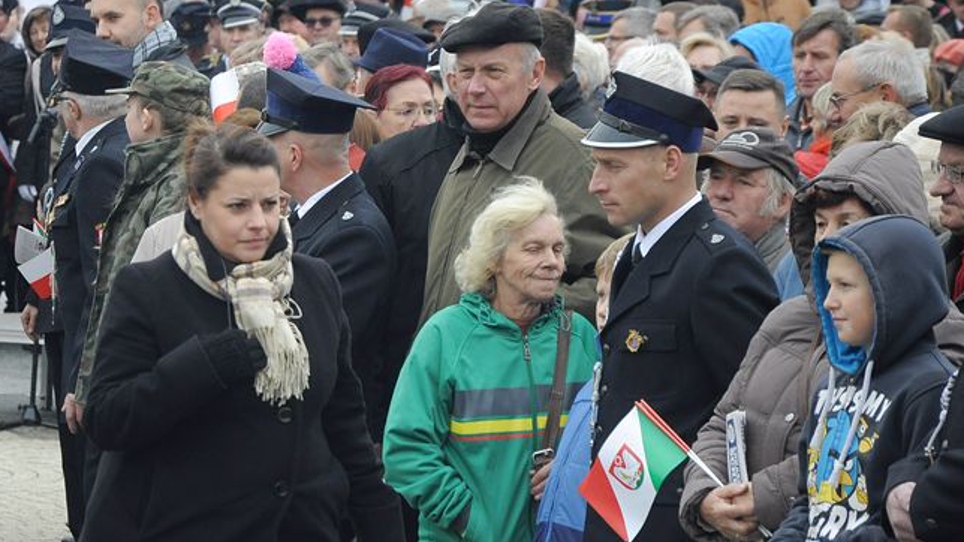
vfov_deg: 5.6
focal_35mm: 218
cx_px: 343
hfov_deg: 9.9
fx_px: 5564
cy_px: 321
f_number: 5.6
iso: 800
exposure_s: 1/320
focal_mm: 105
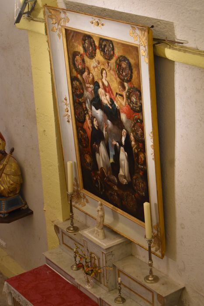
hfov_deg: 16.6
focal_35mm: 82
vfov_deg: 24.6
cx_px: 102
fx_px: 701
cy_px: 153
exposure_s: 1/60
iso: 1600
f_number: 5.6
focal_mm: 55
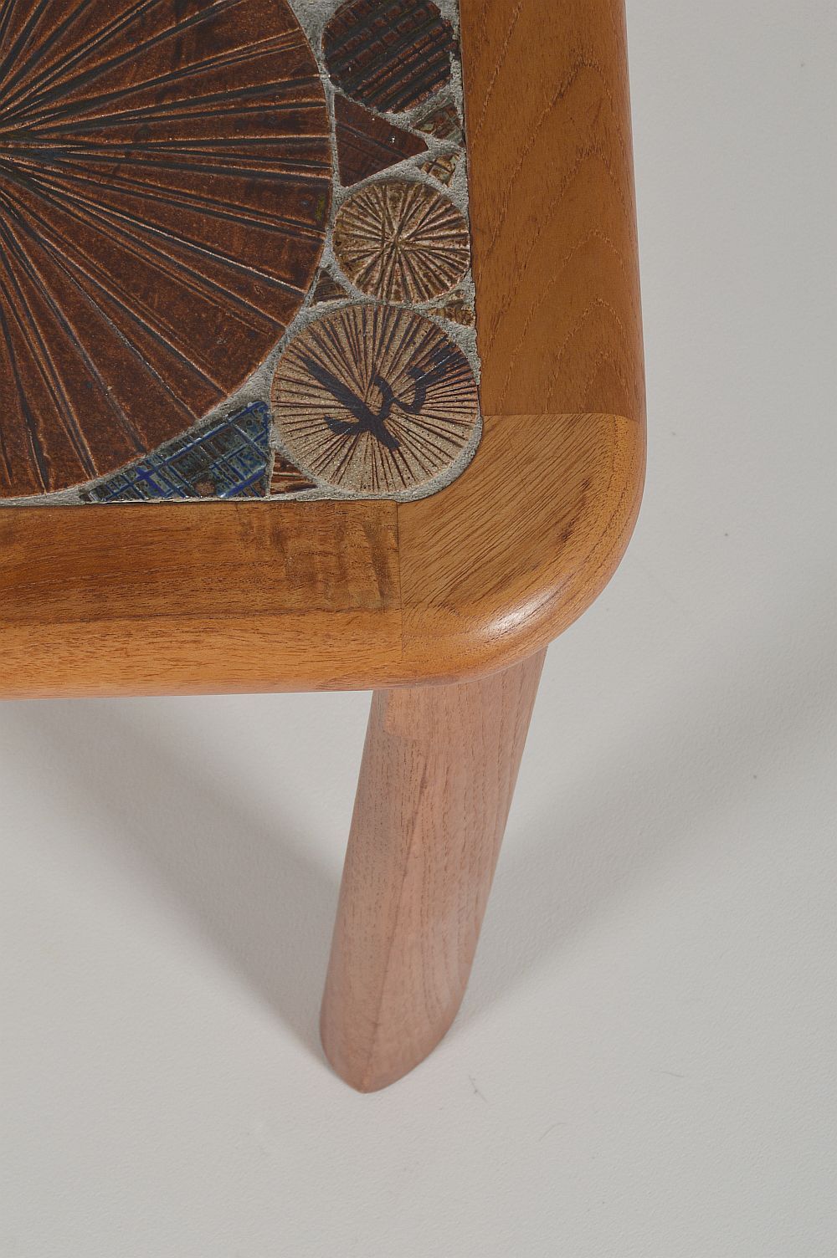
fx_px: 6551
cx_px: 418
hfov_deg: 7.3
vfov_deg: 11.0
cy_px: 629
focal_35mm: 188
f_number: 22
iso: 100
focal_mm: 125
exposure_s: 1/125
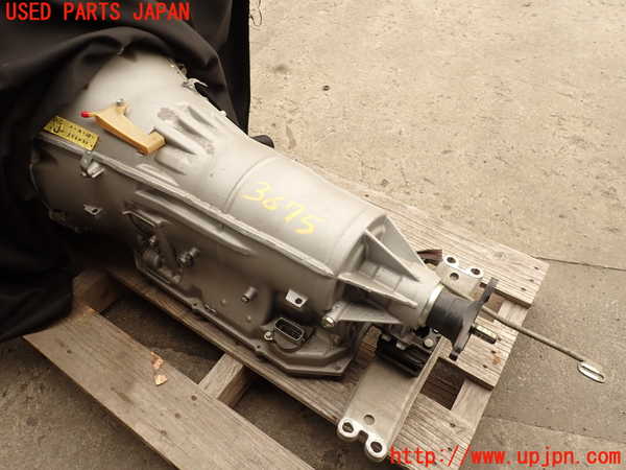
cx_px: 313
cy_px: 235
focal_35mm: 25
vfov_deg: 54.9
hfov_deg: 69.4
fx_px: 452
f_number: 2.8
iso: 100
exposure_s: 1/200
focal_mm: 4.5
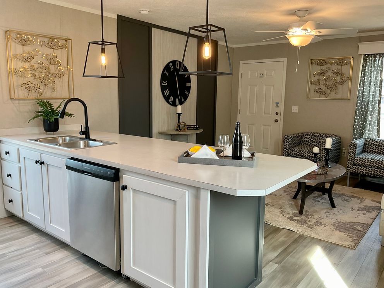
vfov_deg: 48.2
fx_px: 322
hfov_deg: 61.7
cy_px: 144
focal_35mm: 29
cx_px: 192
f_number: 1.8
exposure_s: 1/60
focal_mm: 3
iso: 32
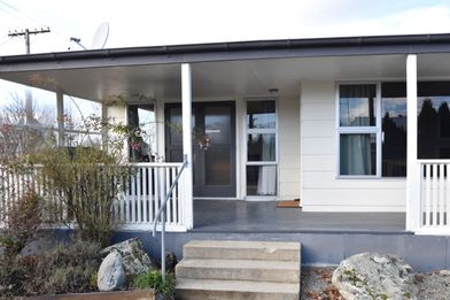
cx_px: 253
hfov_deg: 60.8
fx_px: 382
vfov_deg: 42.6
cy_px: 178
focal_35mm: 31
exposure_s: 1/250
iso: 400
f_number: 8
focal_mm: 17
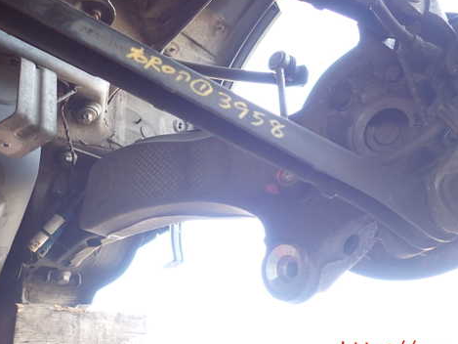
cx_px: 269
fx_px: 423
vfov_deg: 44.0
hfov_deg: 56.5
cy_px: 144
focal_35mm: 32
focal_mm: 4.5
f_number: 2
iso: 200
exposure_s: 1/60
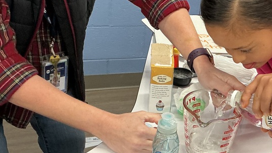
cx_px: 210
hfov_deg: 34.0
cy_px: 86
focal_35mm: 60
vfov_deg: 20.0
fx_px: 433
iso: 160
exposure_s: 1/50
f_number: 1.8
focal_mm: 3
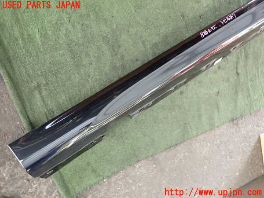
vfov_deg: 54.9
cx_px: 132
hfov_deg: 69.4
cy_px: 99
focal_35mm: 25
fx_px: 191
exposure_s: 1/30
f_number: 2
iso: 500
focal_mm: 4.5
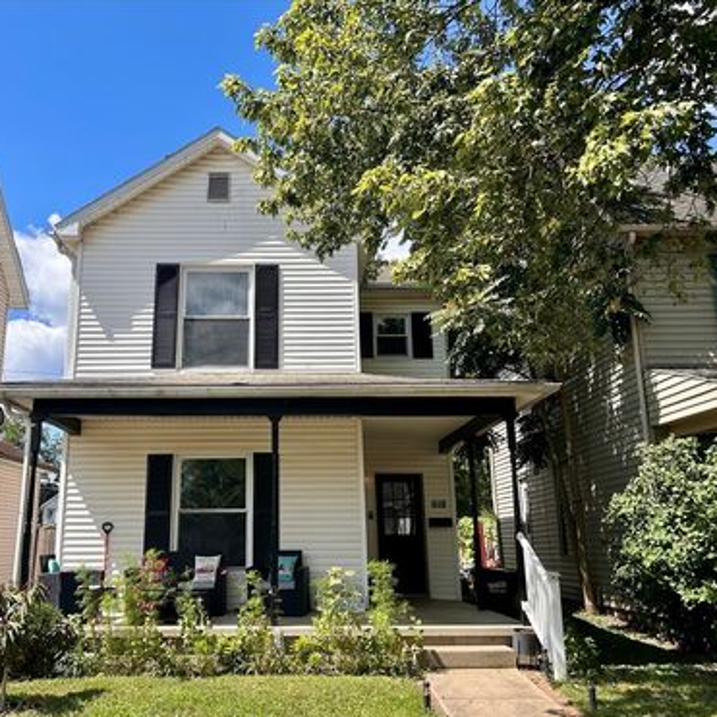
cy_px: 360
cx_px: 288
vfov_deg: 52.5
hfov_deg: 52.2
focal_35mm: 31
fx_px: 726
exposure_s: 1/2404
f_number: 1.5
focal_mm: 5.7
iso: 50
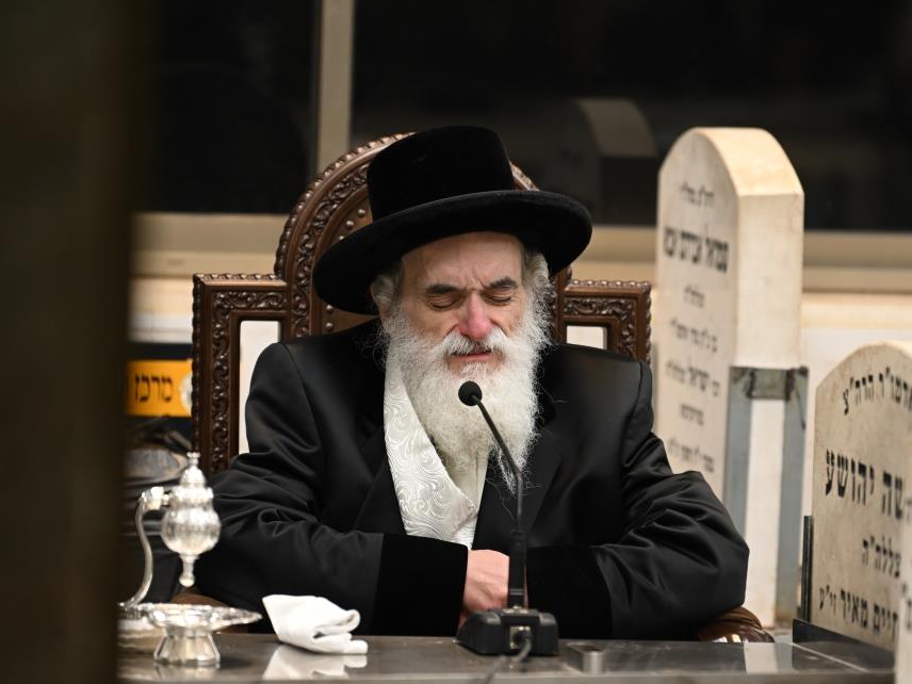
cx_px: 510
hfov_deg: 8.6
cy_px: 351
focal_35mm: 230
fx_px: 6060
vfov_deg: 6.5
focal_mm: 200
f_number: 3.5
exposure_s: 1/125
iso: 800
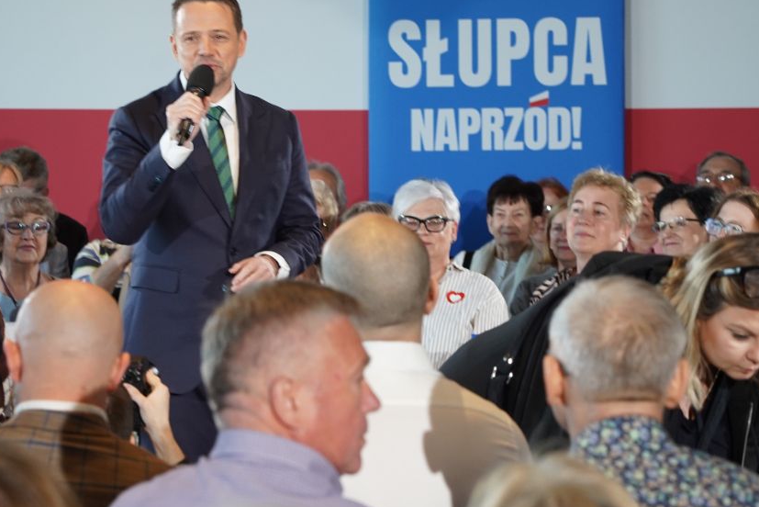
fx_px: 3480
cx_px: 378
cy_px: 248
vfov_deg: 8.3
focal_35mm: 165
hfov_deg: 12.4
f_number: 5.6
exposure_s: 1/100
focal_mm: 105
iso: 1000
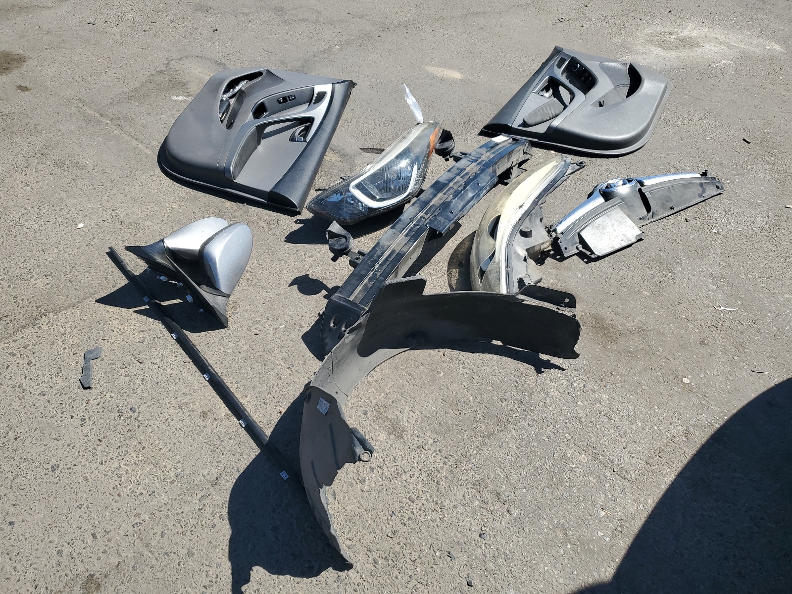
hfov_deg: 67.3
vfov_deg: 53.1
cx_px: 396
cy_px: 297
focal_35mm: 26
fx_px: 595
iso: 50
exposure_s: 1/2500
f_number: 1.5
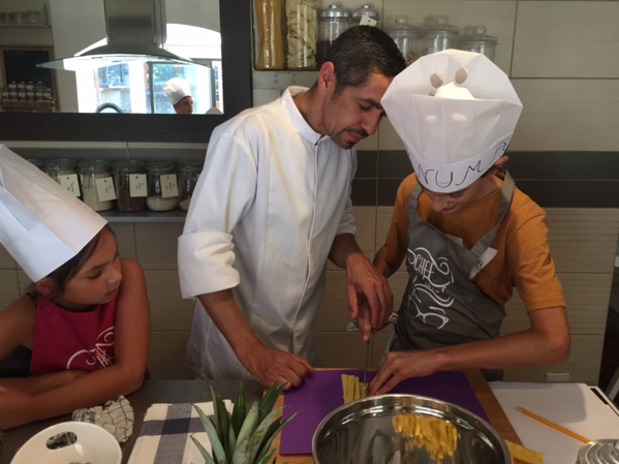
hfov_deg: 58.4
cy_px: 241
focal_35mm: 31
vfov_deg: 45.4
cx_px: 314
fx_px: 554
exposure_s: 1/33
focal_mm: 4.15
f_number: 2.2
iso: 64
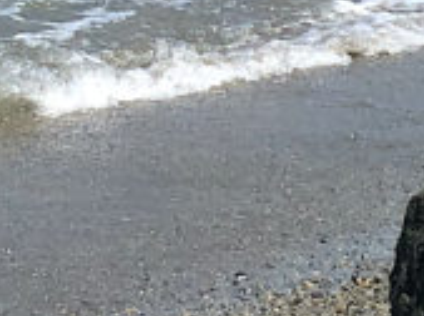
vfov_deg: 3.8
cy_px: -770
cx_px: -773
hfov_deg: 5.1
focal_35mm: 370
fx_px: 4522
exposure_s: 1/906
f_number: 2.4
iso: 16
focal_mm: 6
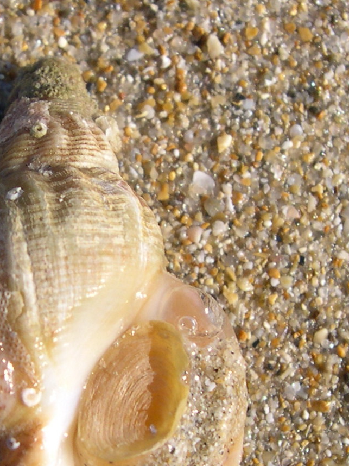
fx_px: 874
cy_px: 344
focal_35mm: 65
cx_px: 70
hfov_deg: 22.3
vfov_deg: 29.4
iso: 100
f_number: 7.6
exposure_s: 1/178
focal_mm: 8
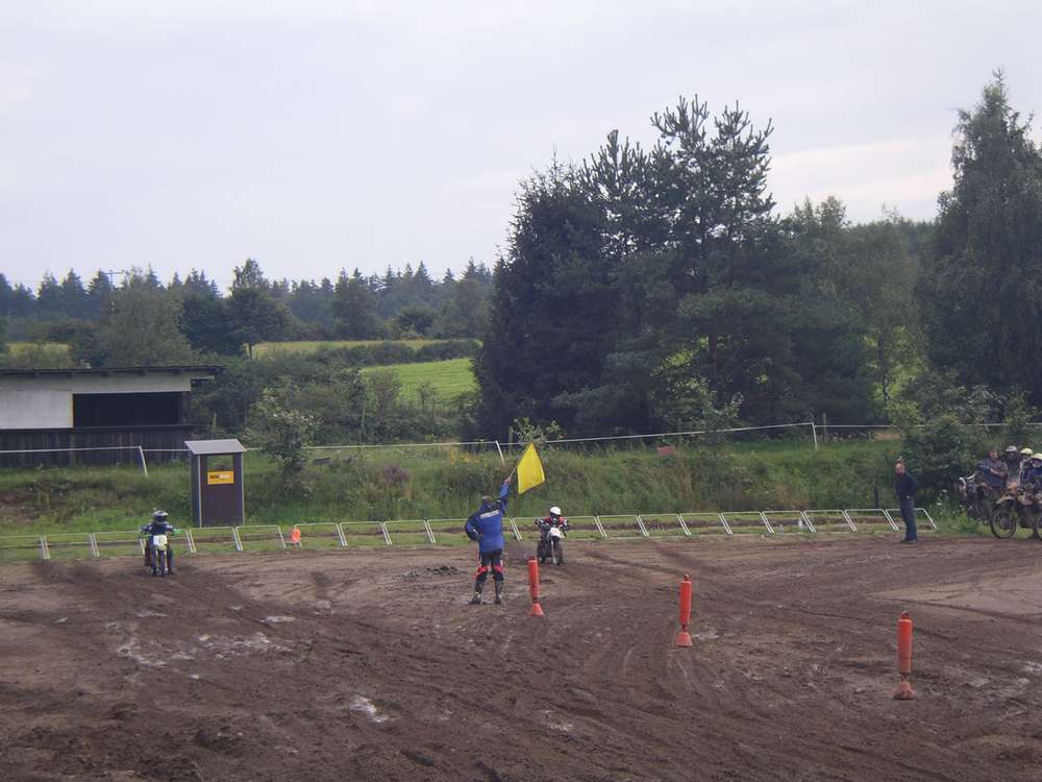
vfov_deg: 14.2
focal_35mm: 104
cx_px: 521
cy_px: 391
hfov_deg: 18.9
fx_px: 3131
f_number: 3.9
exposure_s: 1/160
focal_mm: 16
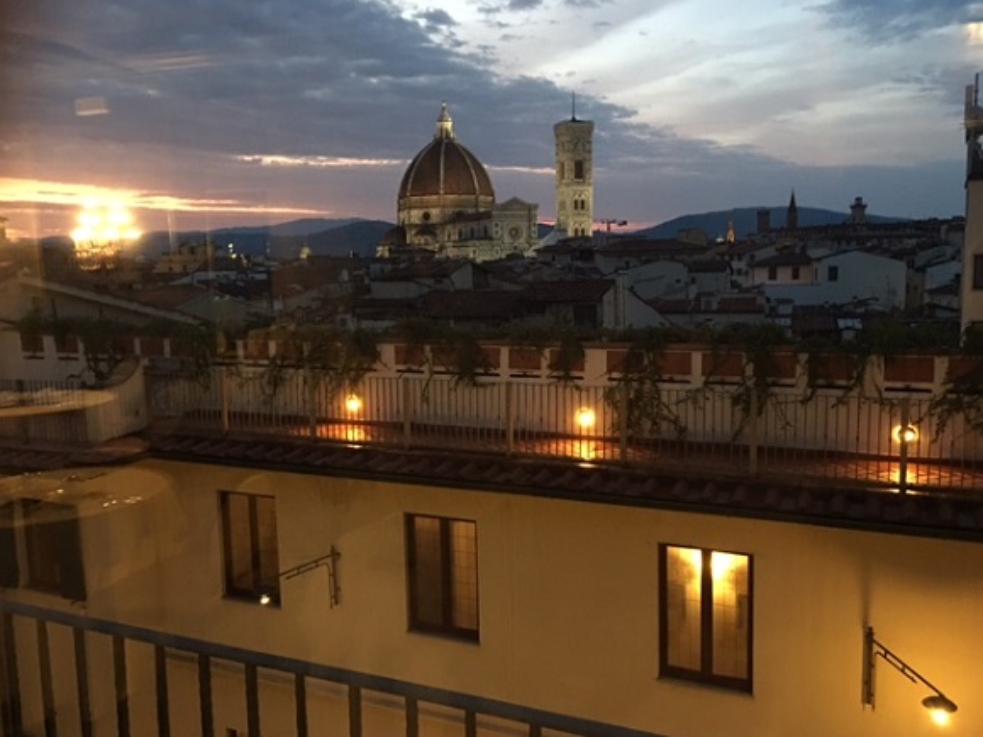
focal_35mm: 30
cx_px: 478
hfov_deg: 60.0
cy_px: 374
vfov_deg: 46.8
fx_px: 852
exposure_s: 1/4
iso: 100
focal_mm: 4.15
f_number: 2.2
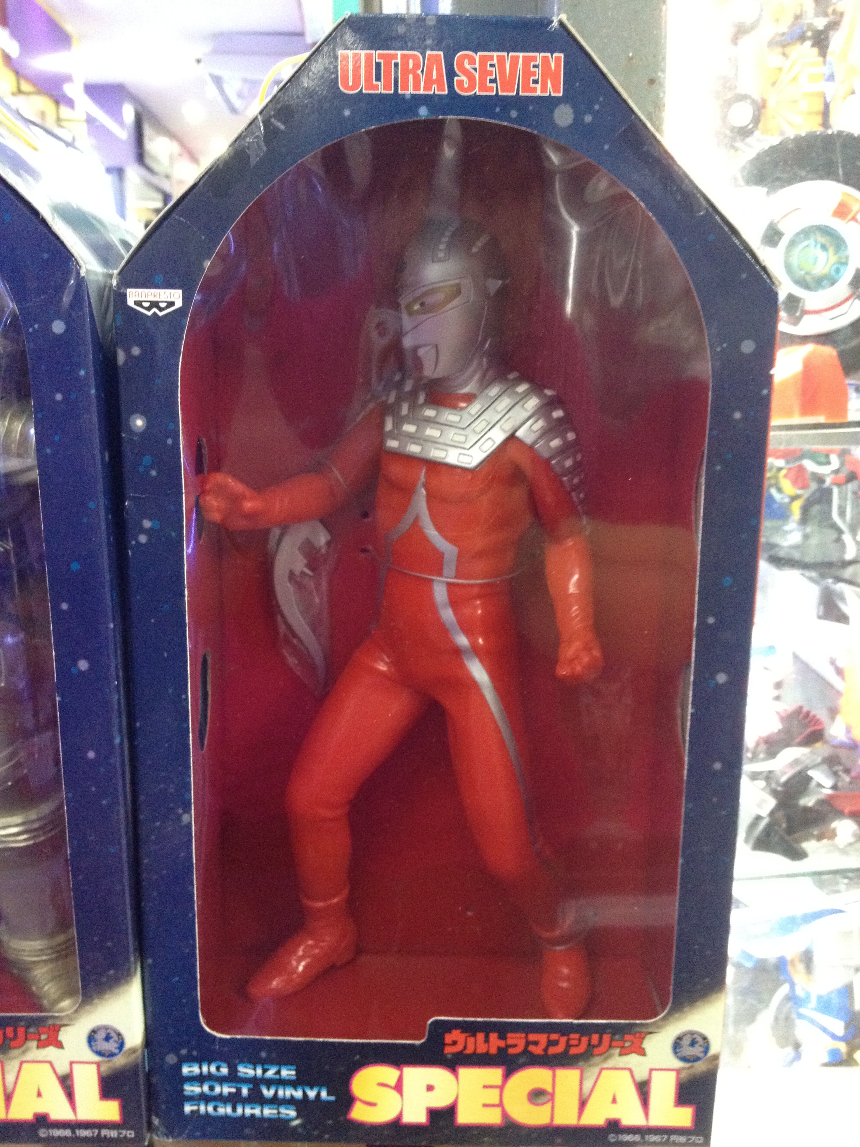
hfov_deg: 40.7
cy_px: 574
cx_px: 430
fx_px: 1159
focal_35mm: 35
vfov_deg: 52.6
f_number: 2.4
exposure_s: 1/17
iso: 400
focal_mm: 4.28
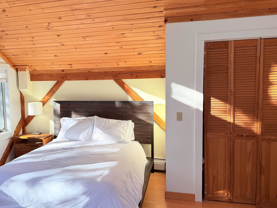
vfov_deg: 44.2
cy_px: 107
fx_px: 256
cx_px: 96
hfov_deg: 55.8
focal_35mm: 32
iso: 100
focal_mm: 6.76
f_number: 1.78
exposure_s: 1/279
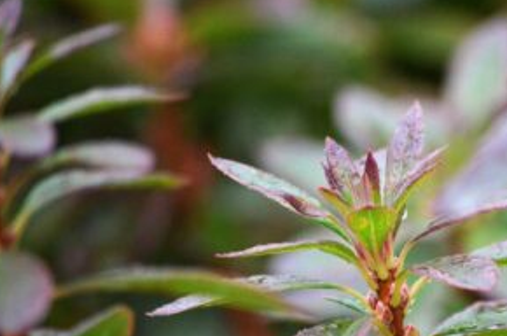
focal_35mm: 532
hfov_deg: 3.9
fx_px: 7476
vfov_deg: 2.6
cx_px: 437
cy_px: 203
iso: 1600
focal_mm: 200
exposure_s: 1/125
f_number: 5.6
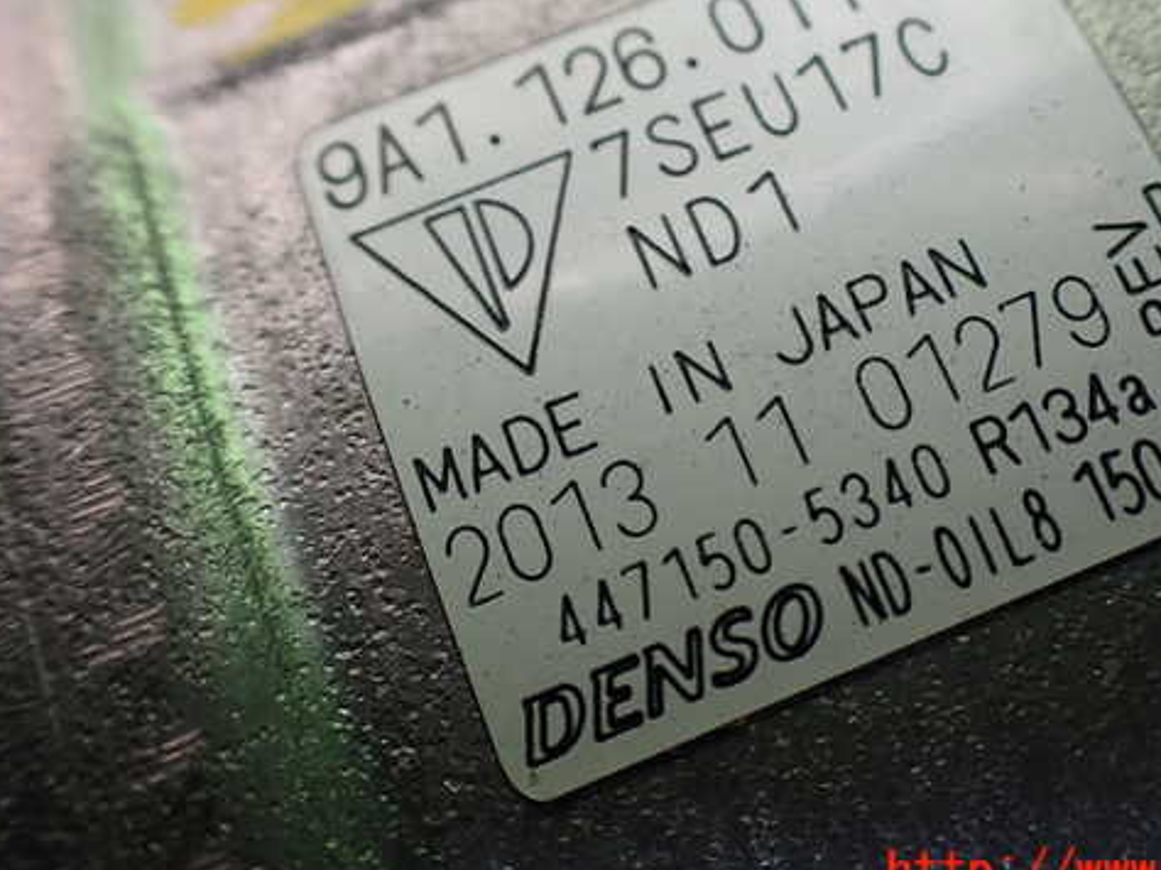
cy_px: 353
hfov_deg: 48.7
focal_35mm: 38
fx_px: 1274
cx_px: 705
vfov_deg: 37.6
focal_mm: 5.4
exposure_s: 1/125
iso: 125
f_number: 2.3
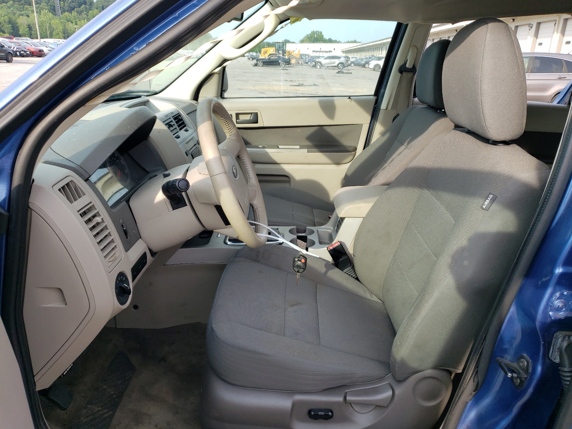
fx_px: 430
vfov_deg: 53.1
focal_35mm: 26
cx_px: 286
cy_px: 214
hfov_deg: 67.3
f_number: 1.5
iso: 50
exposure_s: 1/625
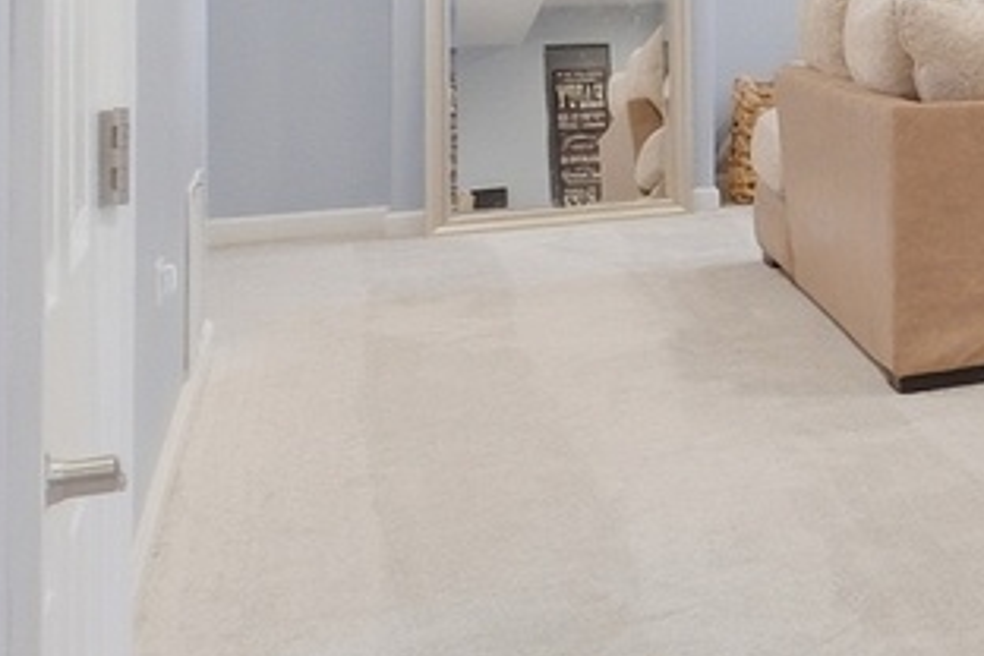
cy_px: -148
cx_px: 2239
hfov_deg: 15.9
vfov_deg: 16.7
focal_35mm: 78
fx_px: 2132
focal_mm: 10
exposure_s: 1/300
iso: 640
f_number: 7.1
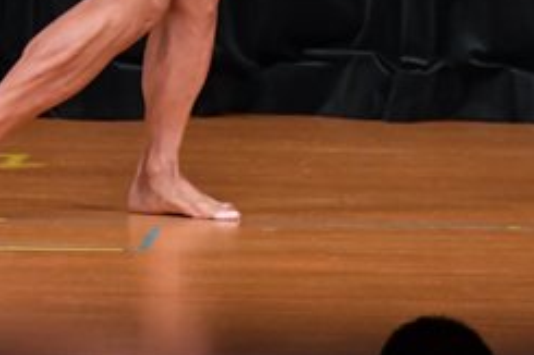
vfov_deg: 1.5
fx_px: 13341
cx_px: 110
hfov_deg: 2.3
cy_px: -203
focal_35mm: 900
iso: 5000
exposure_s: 1/400
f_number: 5.6
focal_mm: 190
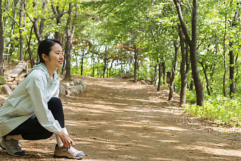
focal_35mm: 50
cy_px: 80
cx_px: 120
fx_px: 335
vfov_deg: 27.0
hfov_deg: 39.6
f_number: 5
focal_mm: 50
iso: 200
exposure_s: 1/125
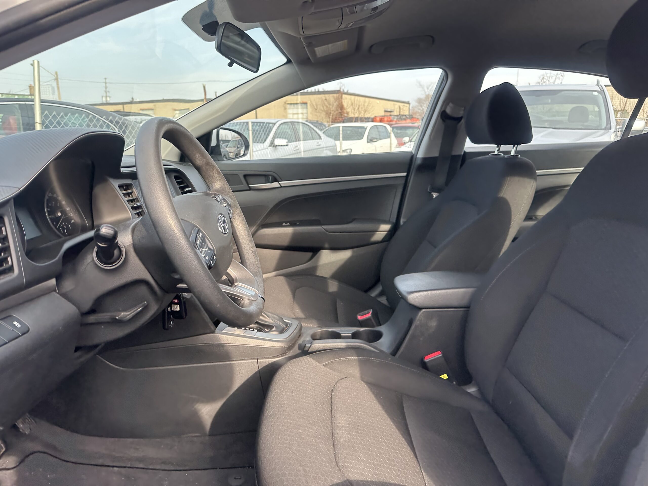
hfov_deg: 71.6
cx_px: 324
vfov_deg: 56.8
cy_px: 243
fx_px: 449
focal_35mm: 24
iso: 80
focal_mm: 6.86
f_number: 1.78
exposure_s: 1/355
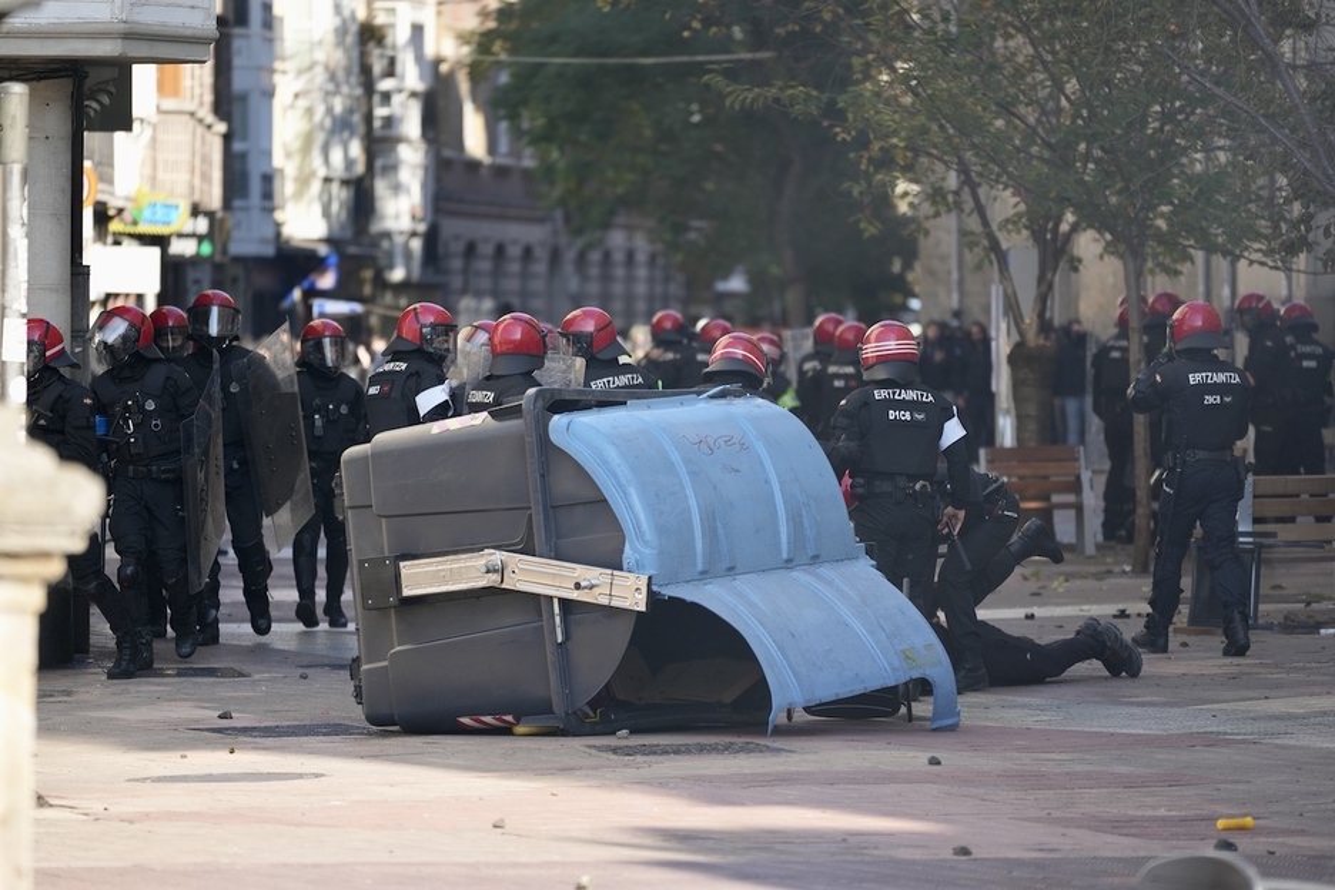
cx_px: 668
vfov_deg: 6.9
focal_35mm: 200
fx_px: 7416
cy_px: 445
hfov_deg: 10.3
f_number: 2.8
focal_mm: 200
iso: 400
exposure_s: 1/2500
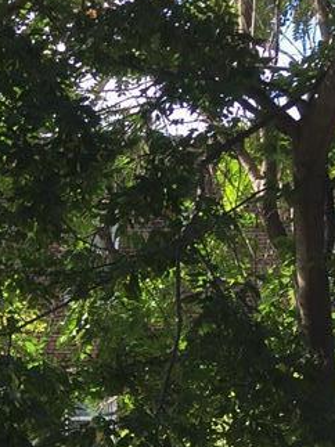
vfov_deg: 20.3
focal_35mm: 92
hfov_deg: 15.2
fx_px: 1188
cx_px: -118
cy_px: 491
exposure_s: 1/314
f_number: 2.2
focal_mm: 4.15
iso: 32
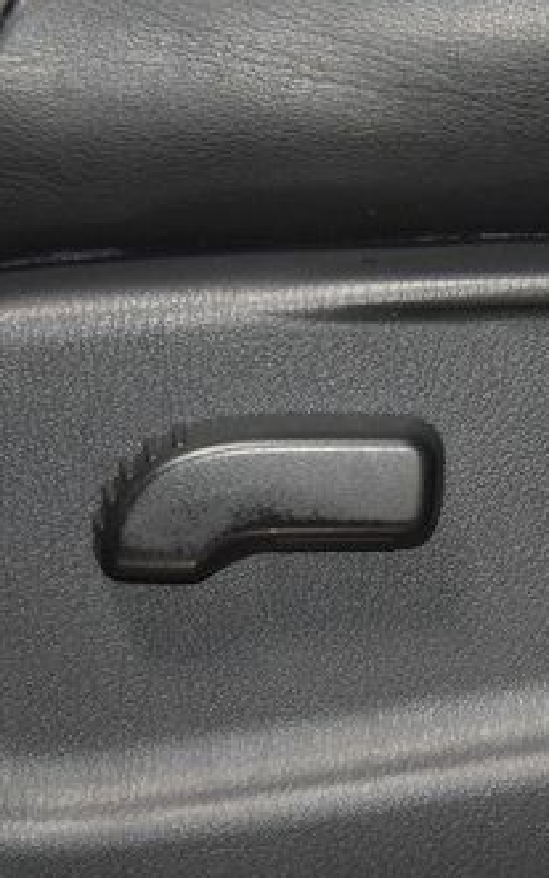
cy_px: 473
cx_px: 591
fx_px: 4953
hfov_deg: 6.3
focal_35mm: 207
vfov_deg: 10.1
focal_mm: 70
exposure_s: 1/60
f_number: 4.5
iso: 2200
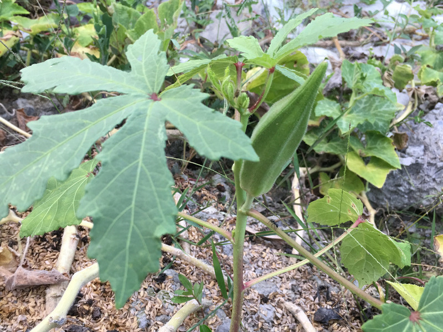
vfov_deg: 41.8
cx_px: 222
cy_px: 166
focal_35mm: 34
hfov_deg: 54.0
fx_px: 435
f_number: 2.2
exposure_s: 1/40
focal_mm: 4.15
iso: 25
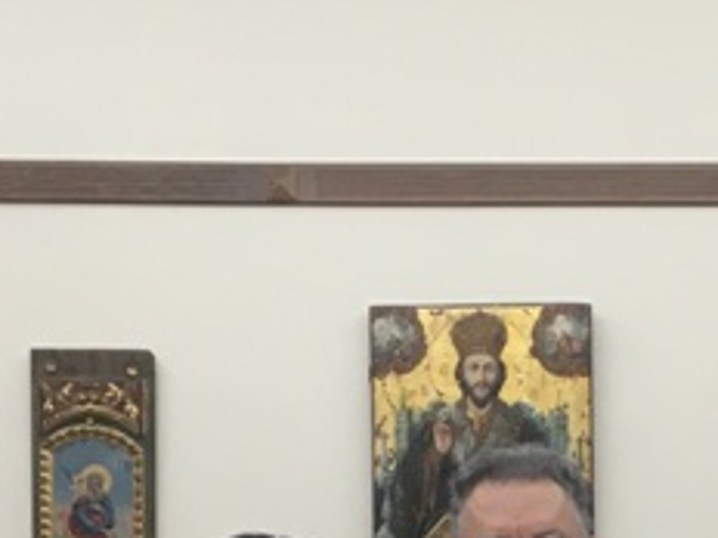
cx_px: 647
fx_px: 2655
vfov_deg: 11.2
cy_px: 773
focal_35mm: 128
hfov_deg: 15.2
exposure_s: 1/33
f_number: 2.2
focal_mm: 4.15
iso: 100
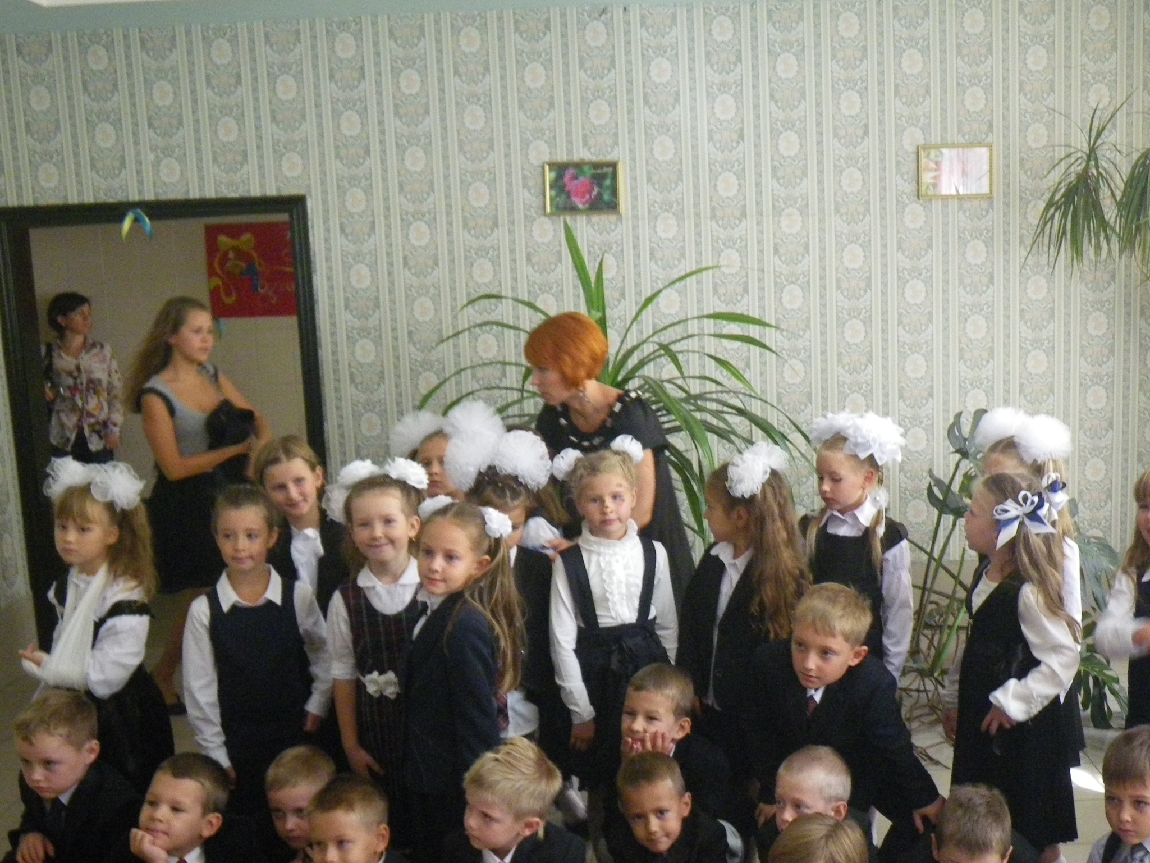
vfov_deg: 33.4
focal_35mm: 43
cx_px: 666
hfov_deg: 43.7
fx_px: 1429
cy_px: 541
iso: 400
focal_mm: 6.1
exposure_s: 1/50
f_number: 3.8
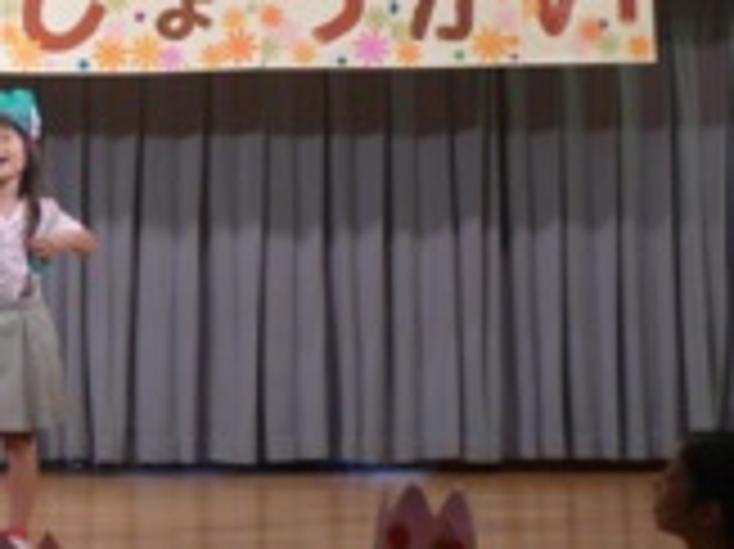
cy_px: 50
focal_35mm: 88
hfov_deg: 21.8
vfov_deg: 16.5
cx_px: 95
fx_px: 1865
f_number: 4.2
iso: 400
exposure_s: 1/30
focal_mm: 7.4
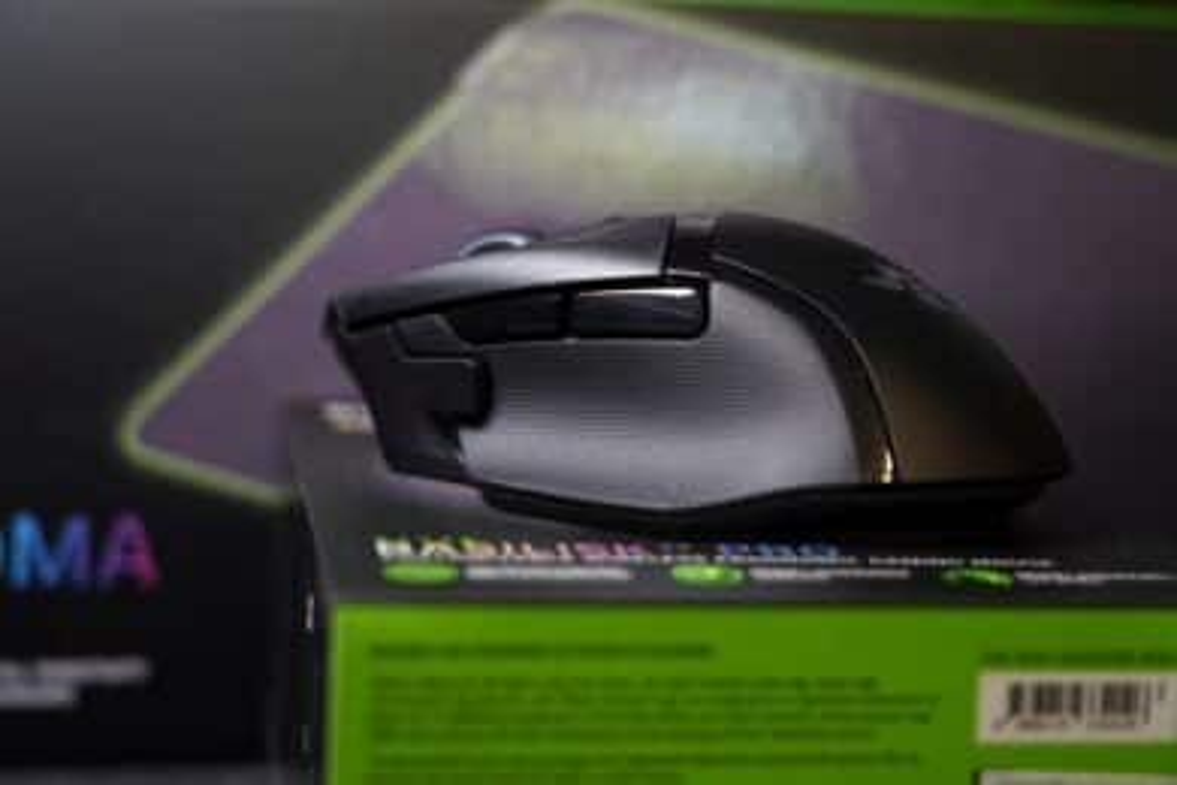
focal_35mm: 73
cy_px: 392
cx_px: 588
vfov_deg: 18.7
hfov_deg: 27.7
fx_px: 2387
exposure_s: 1/80
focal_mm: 73
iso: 1250
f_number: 5.6
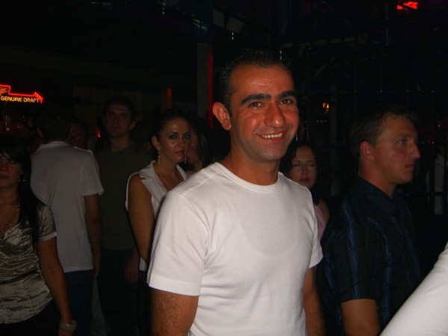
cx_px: 224
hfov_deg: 49.0
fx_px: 492
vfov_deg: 37.7
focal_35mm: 38
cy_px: 168
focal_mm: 7.9
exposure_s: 1/60
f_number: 2.8
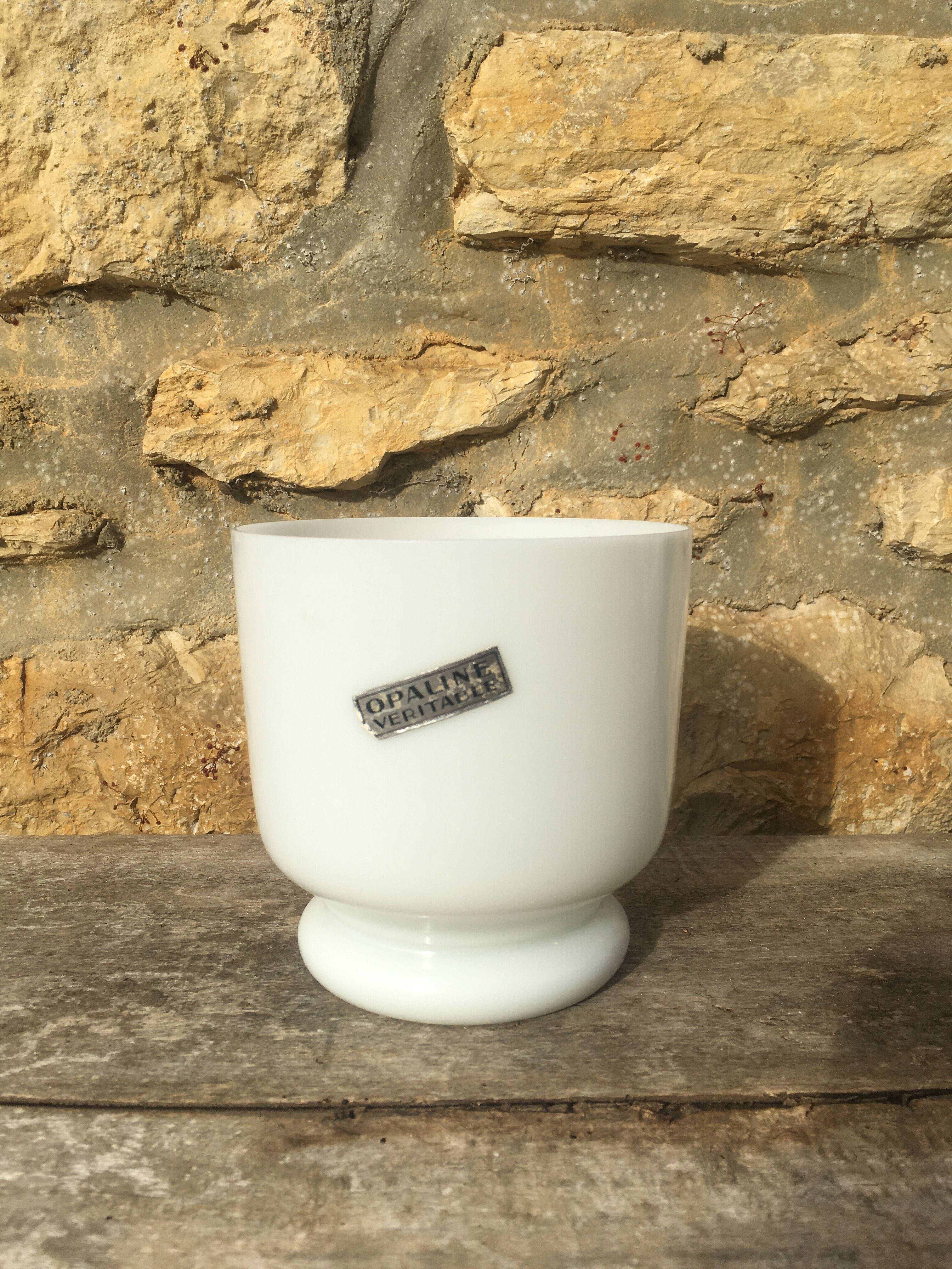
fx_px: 1063
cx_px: 476
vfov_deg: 61.7
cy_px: 634
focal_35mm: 29
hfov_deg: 48.2
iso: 25
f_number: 2.2
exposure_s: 1/1709
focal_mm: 4.15
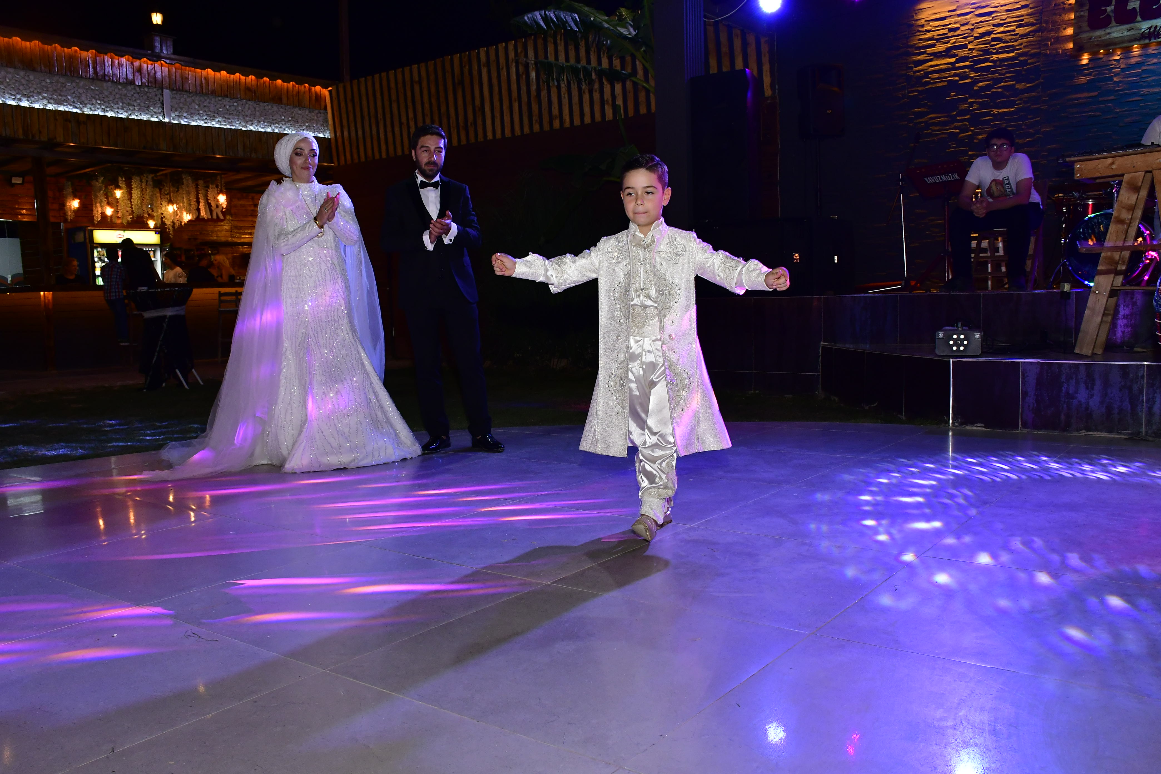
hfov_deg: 61.9
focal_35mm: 30
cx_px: 580
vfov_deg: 43.6
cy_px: 387
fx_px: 967
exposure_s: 1/80
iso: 1250
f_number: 8
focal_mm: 20
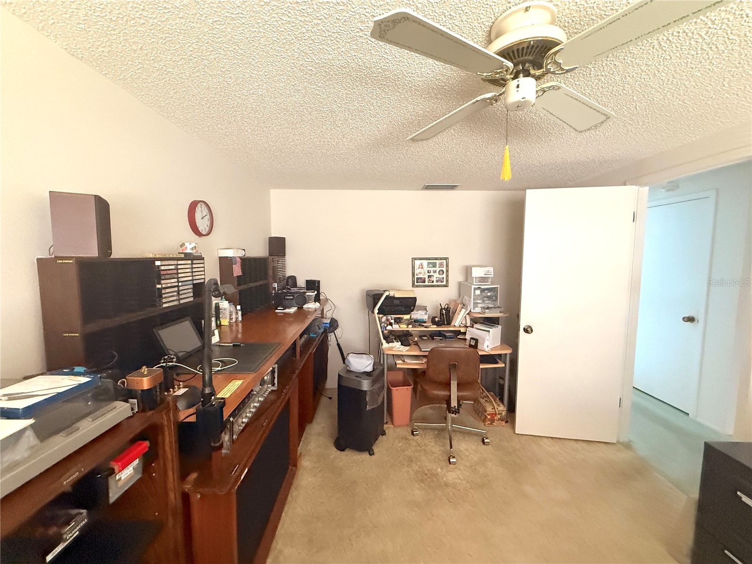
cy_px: 282
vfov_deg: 85.7
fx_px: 304
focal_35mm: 14
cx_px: 376
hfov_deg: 102.1
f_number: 2.2
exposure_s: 1/60
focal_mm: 2.22
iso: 640
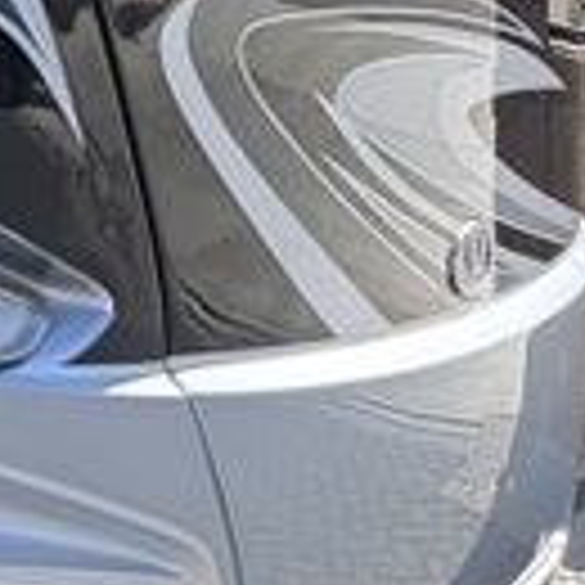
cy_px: -338
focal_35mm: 163
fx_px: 3117
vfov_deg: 10.3
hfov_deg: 8.4
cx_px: -1354
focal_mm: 6.76
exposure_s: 1/1271
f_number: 1.78
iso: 100
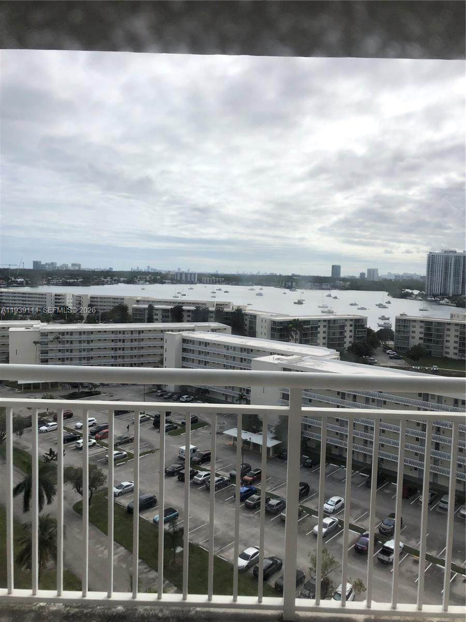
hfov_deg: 49.7
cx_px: 233
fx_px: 503
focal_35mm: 28
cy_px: 311
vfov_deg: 63.4
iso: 20
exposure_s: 1/4425
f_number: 1.8
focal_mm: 3.99
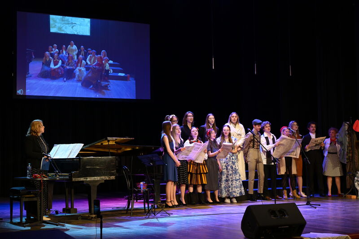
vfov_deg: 23.4
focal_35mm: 58
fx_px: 578
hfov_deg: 34.5
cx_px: 180
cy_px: 120
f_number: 5.6
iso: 3600
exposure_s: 1/80
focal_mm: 58
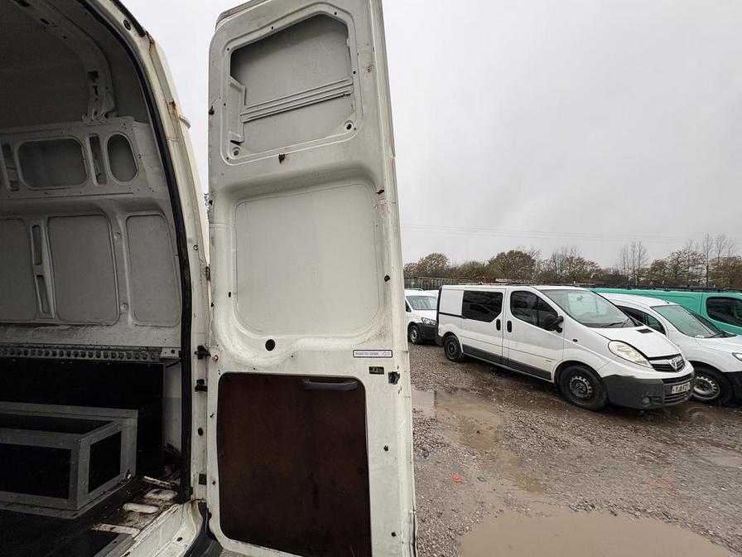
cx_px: 371
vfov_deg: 85.7
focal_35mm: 14
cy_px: 278
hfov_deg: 102.1
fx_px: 300
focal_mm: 2.22
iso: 40
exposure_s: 1/222
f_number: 2.2
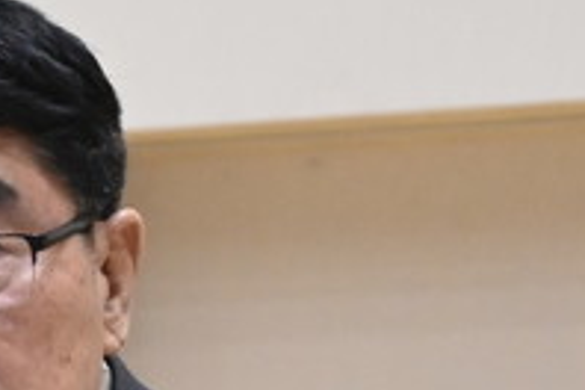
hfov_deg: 4.8
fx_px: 6922
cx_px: -251
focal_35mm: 426
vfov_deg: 3.2
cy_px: 824
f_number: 4
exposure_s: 1/100
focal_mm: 66
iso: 3200
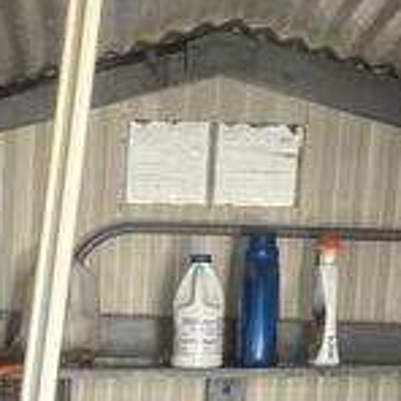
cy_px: 583
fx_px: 1219
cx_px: -3
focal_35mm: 93
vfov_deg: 17.1
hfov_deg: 18.2
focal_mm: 5.96
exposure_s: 1/122
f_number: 1.6
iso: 64
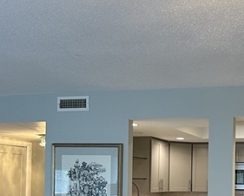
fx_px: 462
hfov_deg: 28.9
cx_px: 197
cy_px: 179
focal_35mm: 64
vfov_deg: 23.2
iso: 200
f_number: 1.78
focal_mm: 6.86
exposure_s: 1/120
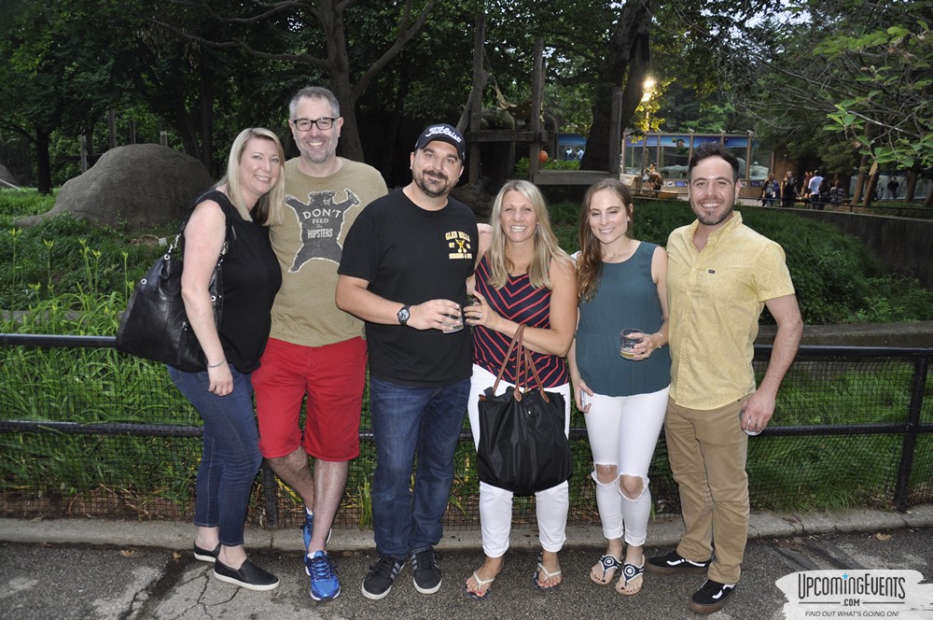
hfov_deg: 67.4
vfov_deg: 47.8
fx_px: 699
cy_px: 310
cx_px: 466
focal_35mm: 27
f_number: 3.5
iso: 400
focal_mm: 18
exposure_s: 1/60
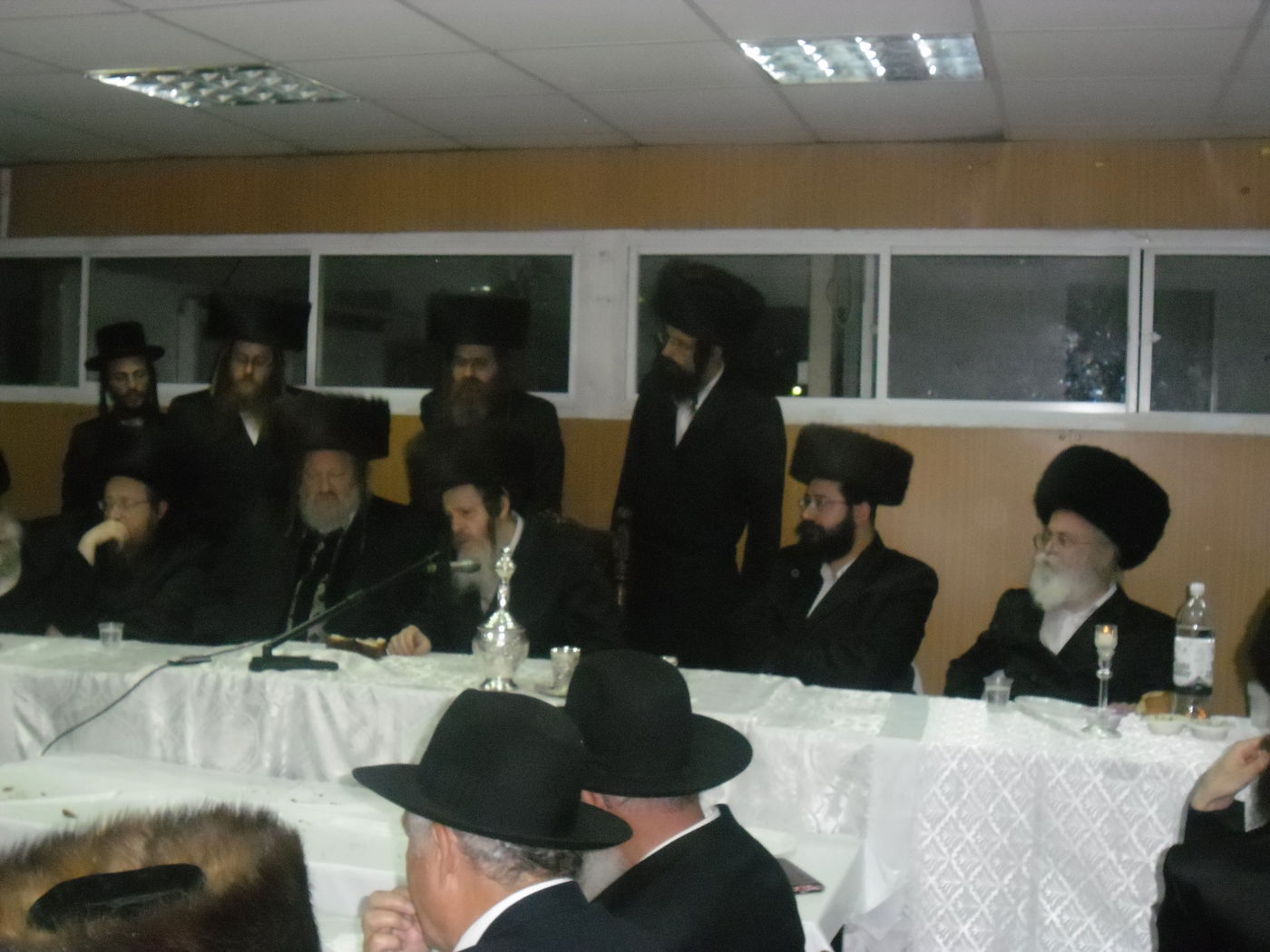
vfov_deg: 32.9
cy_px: 476
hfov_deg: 42.9
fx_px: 1614
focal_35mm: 44
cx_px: 635
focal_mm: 7.8
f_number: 4.5
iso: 400
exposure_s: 1/45
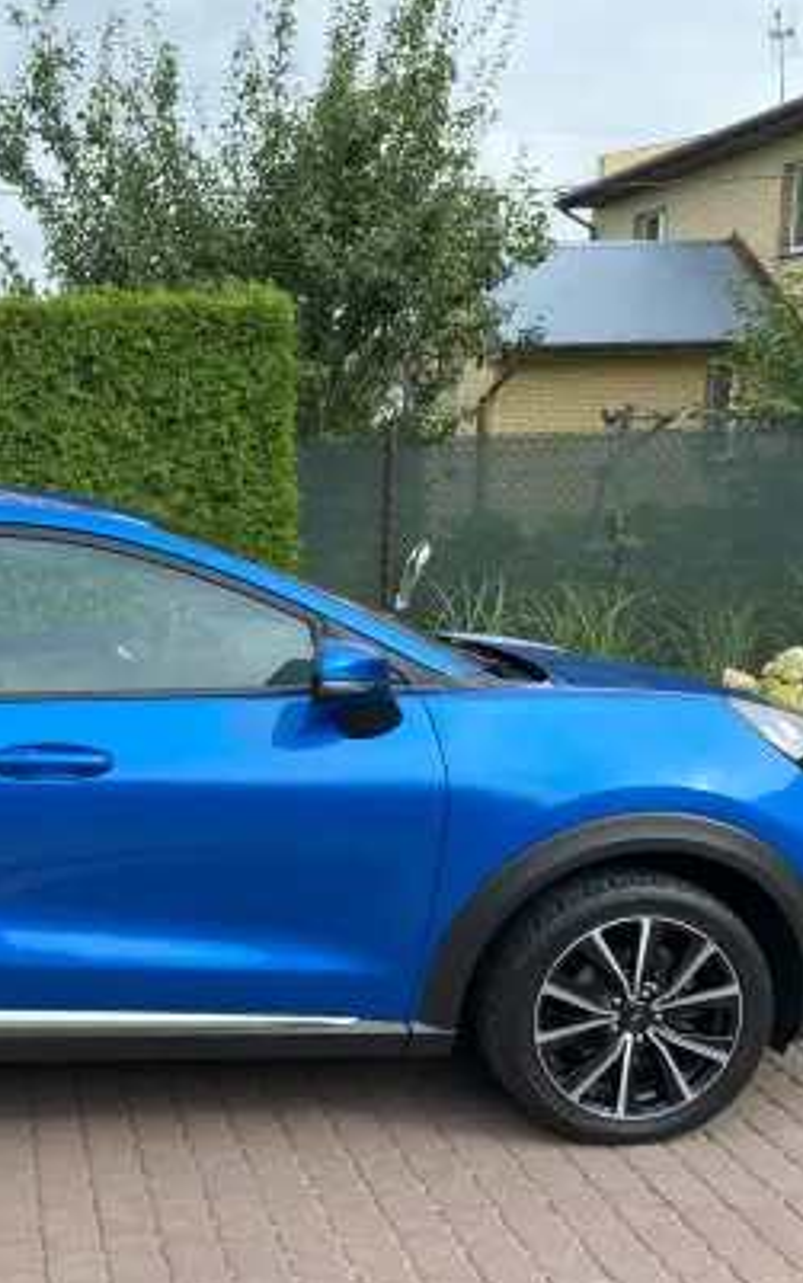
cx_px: 42
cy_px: 739
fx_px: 1539
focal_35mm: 44
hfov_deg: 27.9
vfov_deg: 45.1
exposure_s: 1/499
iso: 32
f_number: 1.8
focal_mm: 4.25
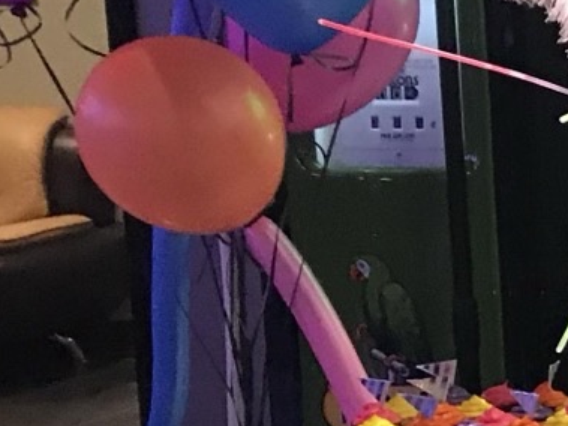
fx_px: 2329
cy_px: 324
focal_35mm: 142
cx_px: 1316
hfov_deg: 11.7
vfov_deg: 10.4
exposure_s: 1/15
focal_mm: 3.99
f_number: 1.8
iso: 80
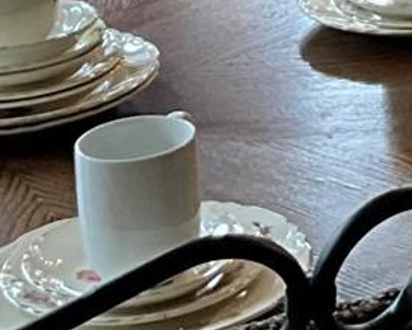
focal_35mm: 212
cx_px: 637
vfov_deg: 6.8
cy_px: -561
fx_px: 2588
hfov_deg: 8.9
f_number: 1.8
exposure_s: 1/60
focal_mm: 3
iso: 80
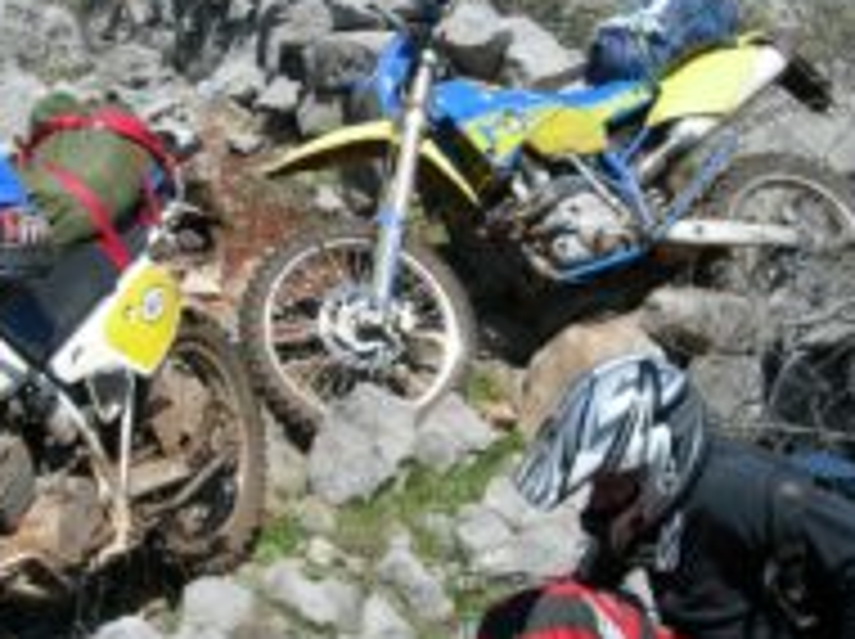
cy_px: 360
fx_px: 1875
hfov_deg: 25.6
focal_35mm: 76
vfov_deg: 19.3
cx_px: 295
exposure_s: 1/460
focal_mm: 7.8
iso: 50
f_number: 4.8
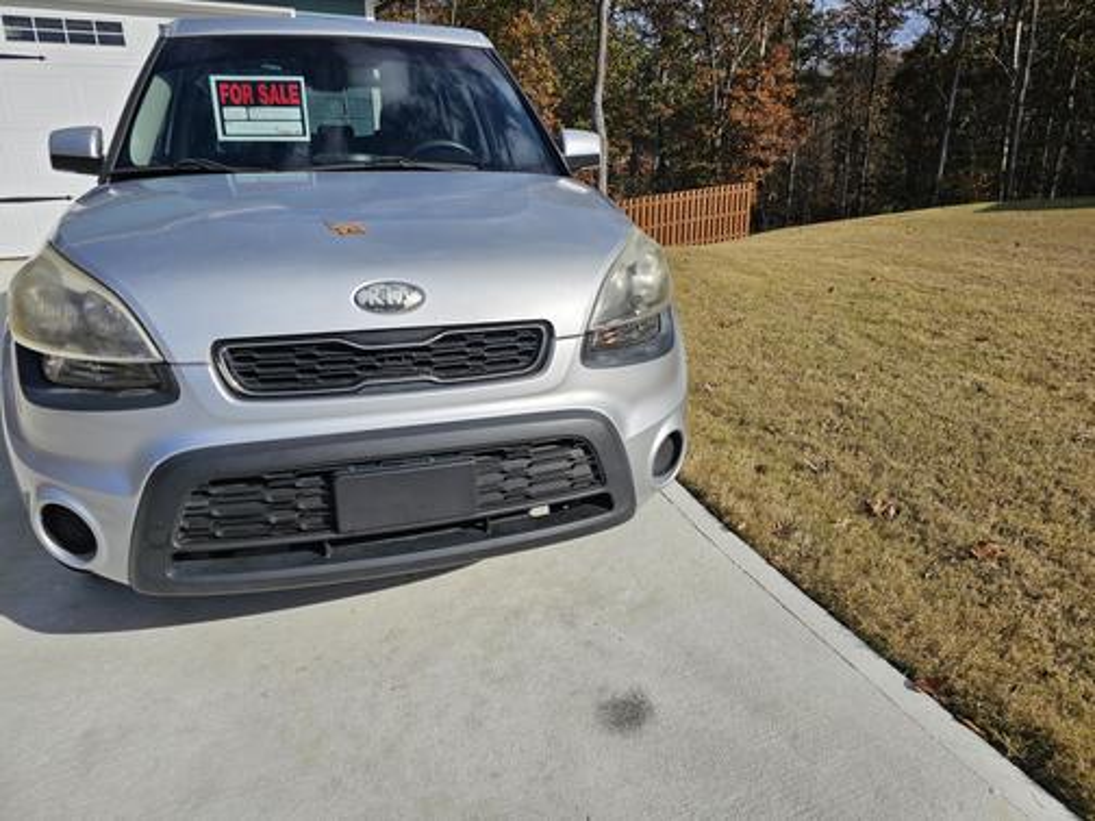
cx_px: 548
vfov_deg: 58.9
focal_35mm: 23
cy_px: 410
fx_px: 728
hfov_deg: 73.9
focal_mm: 6.3
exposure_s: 1/1681
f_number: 1.7
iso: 12
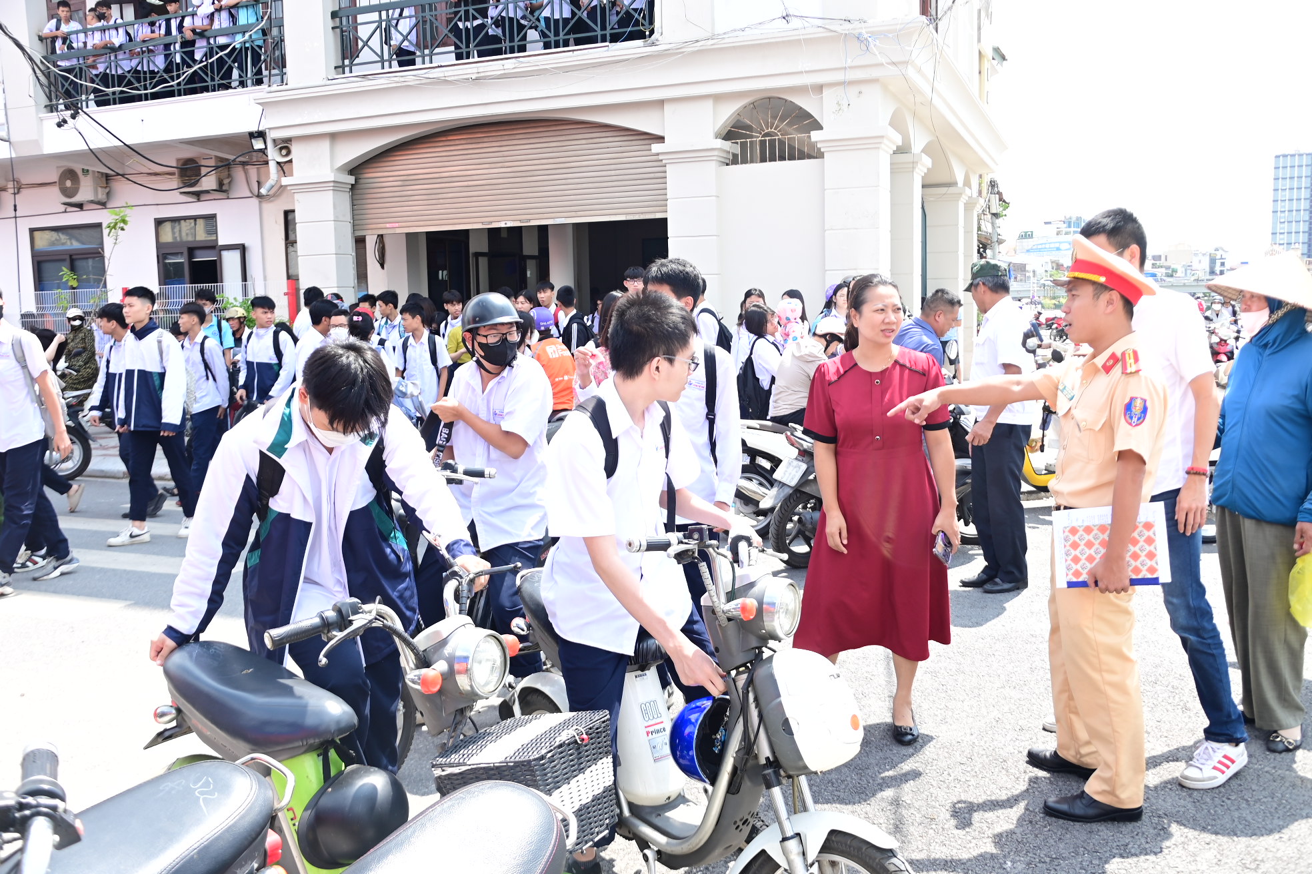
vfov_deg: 42.3
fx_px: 1130
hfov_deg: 60.3
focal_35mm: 31
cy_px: 437
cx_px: 656
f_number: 3.8
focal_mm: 21
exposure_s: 1/200
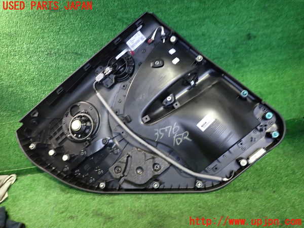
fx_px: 220
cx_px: 152
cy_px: 114
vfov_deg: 54.9
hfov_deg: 69.4
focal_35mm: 25
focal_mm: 4.5
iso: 500
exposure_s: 1/30
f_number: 2
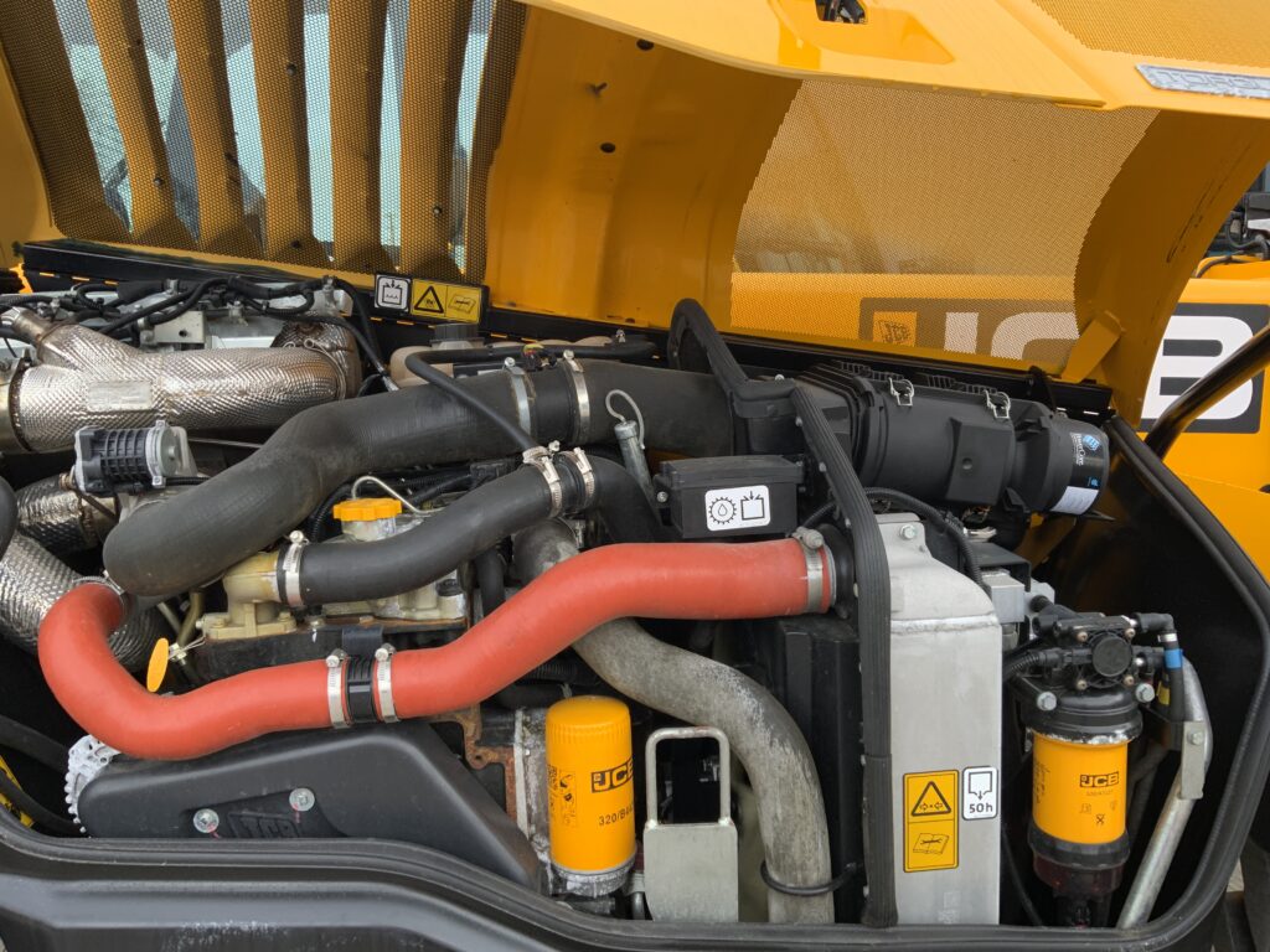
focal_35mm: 29
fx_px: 1064
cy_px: 476
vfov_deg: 48.2
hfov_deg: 61.7
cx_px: 635
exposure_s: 1/194
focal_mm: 3
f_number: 1.8
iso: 16
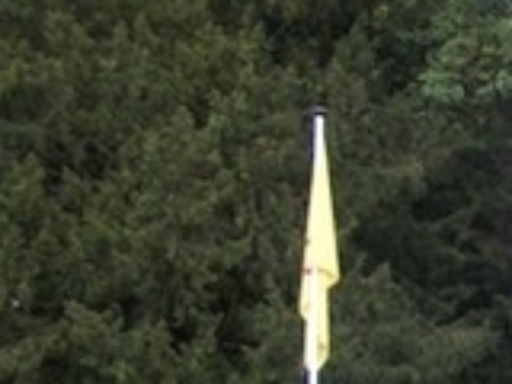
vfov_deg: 12.1
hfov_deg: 14.6
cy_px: 454
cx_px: 899
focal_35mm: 120
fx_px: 1775
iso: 137
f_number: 2.9
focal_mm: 5.7
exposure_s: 1/125
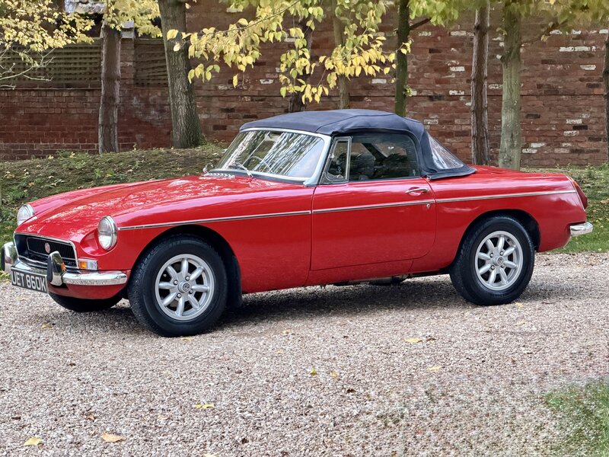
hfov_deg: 19.6
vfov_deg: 14.8
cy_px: 228
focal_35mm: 100
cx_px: 304
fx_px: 1759
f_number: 2.8
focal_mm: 16.89
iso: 640
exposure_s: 1/73
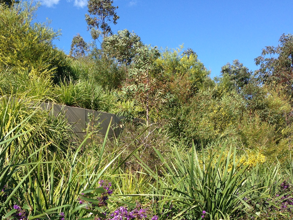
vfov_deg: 27.6
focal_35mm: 52
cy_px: 168
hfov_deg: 36.8
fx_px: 440
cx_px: 127
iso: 50
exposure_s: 1/1004
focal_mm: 4.12
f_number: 2.4
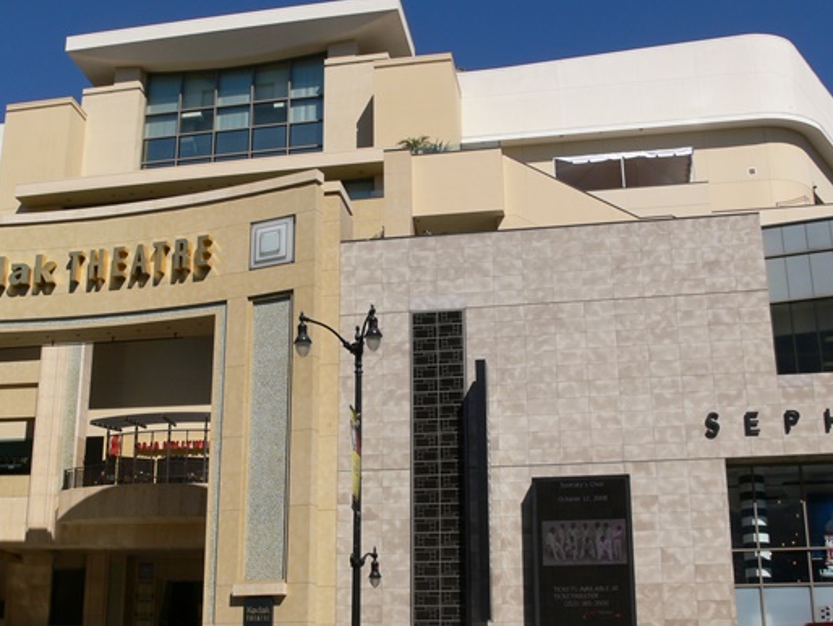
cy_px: 347
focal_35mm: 49
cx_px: 295
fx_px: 1180
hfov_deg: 38.6
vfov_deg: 29.7
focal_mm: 7.4
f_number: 6.3
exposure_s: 1/500
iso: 80
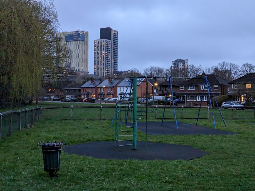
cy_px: 96
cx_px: 128
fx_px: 354
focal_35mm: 48
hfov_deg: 39.7
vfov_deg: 30.3
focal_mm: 6.81
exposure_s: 1/86
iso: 1418
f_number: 1.85
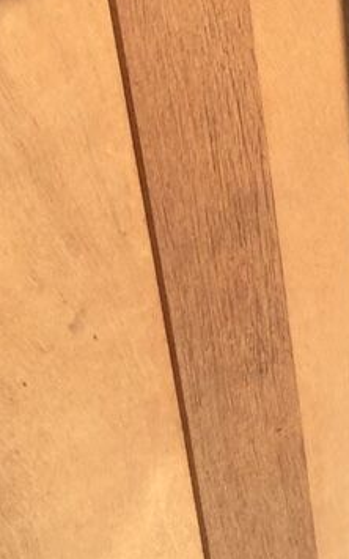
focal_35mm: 151
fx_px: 2297
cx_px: 522
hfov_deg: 8.5
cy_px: 11
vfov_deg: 13.7
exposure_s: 1/1404
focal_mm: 3.3
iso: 25
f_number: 2.4
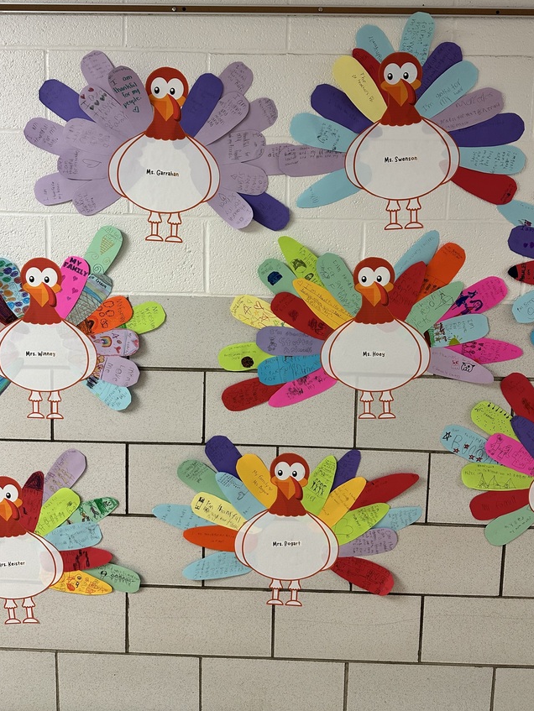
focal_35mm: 29
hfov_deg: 48.2
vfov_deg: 61.3
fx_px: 596
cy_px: 301
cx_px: 254
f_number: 1.78
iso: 160
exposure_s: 1/60
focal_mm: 6.86
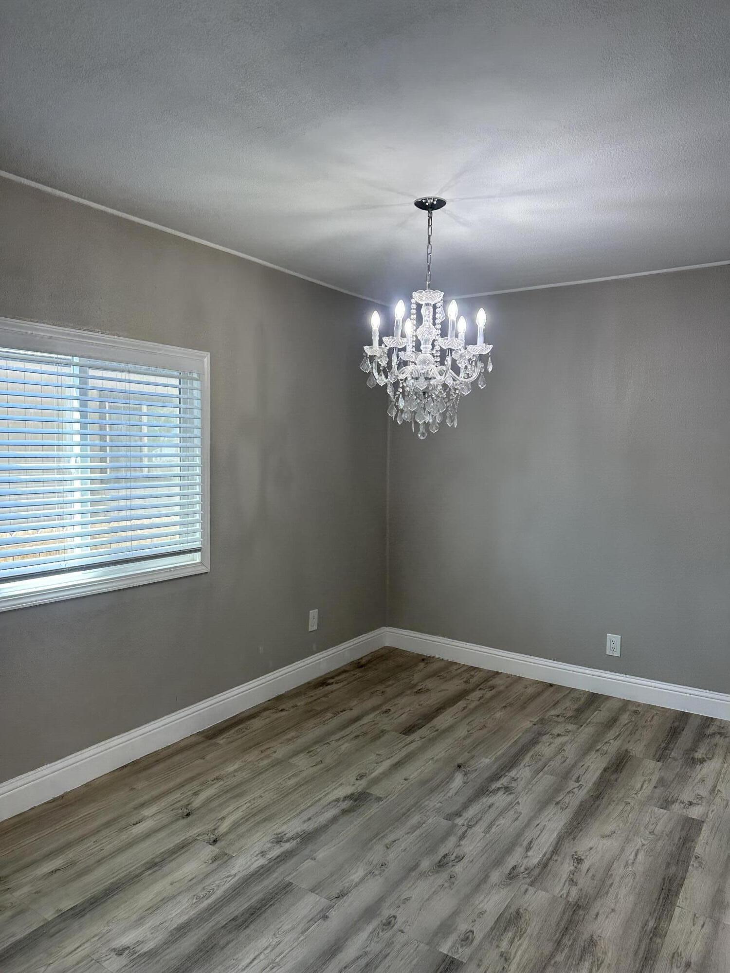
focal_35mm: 24
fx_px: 675
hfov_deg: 56.8
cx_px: 365
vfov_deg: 71.6
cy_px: 486
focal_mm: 6.86
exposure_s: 1/166
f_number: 1.78
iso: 100
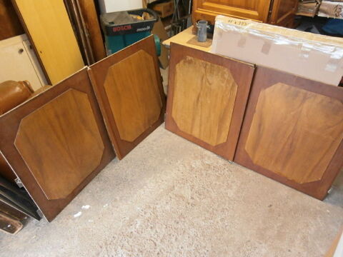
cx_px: 172
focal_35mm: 26
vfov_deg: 53.1
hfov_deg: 67.3
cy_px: 128
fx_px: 258
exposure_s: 1/30
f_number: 2.8
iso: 200
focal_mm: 4.7
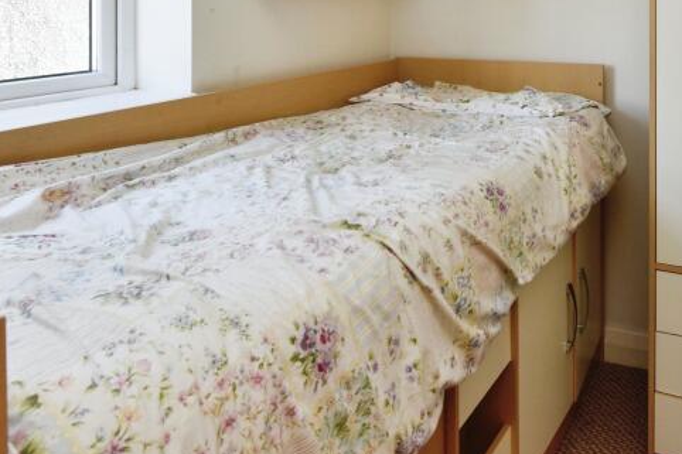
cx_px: 464
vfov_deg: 35.0
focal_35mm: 34
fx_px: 644
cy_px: -6
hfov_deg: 54.5
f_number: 7.1
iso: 400
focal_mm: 16
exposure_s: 1/40
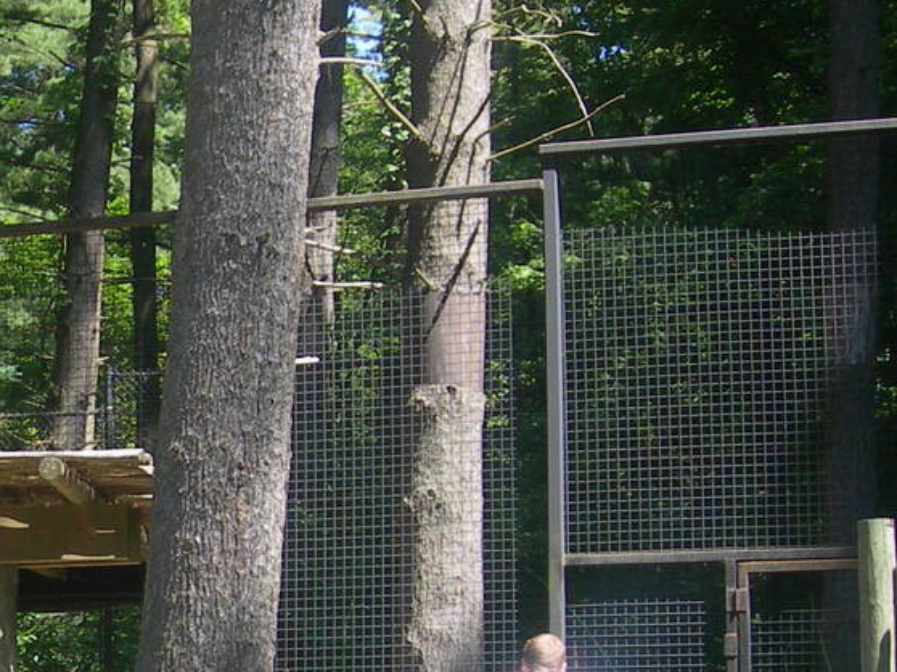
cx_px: -235
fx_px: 2823
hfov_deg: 17.1
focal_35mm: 109
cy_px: 662
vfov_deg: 13.4
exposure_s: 1/232
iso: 50
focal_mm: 7.8
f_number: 2.8
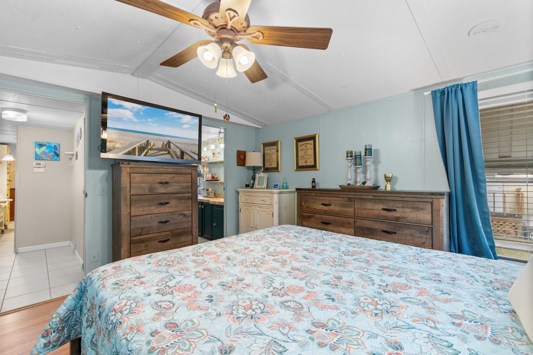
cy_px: 178
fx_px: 222
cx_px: 266
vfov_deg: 77.3
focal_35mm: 15
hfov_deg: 100.4
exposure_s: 1/6
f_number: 4.5
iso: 100
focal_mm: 10
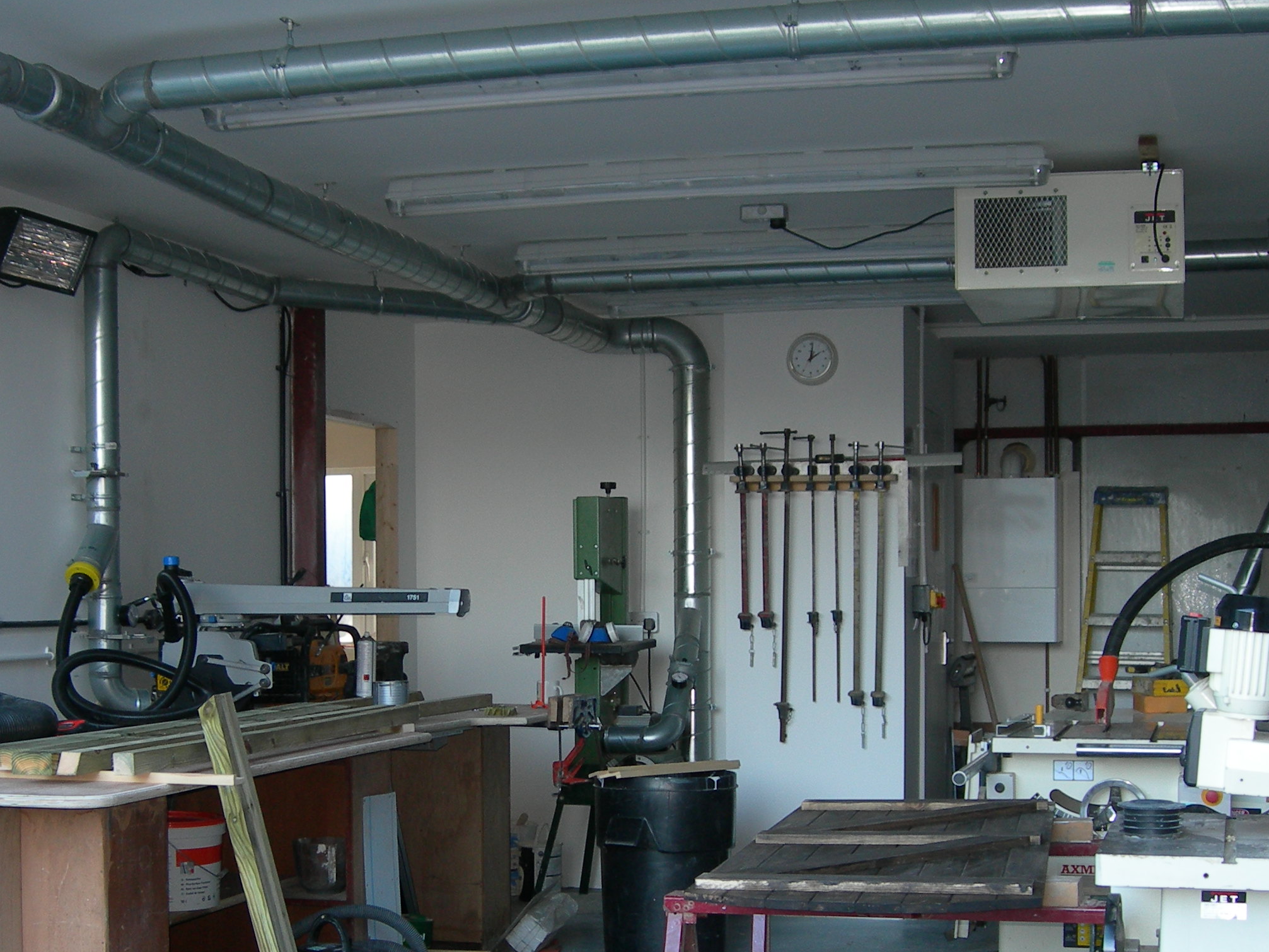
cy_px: 664
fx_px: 2126
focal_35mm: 58
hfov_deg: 33.1
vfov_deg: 25.1
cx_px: 494
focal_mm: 7.8
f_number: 2.8
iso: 50
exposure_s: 1/30
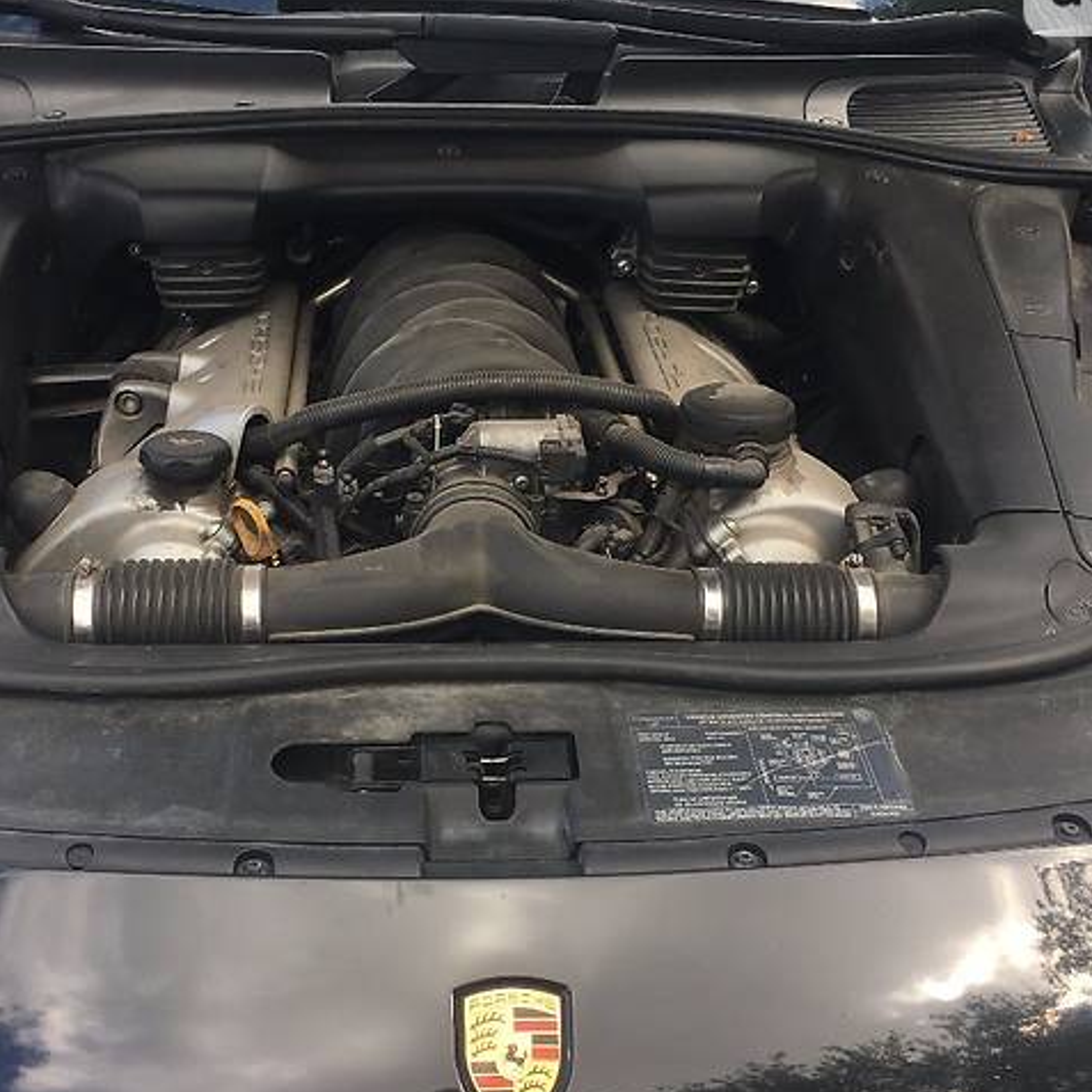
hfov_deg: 39.1
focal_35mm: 43
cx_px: 472
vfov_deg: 39.1
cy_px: 598
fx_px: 1535
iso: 25
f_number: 2.2
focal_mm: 4.2
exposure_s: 1/240
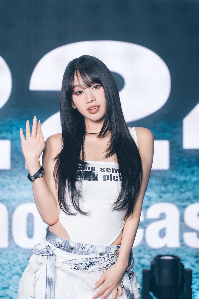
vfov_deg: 19.5
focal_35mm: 105
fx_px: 871
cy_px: 150
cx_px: 100
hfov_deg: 13.0
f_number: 4
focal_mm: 105
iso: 200
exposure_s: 1/125
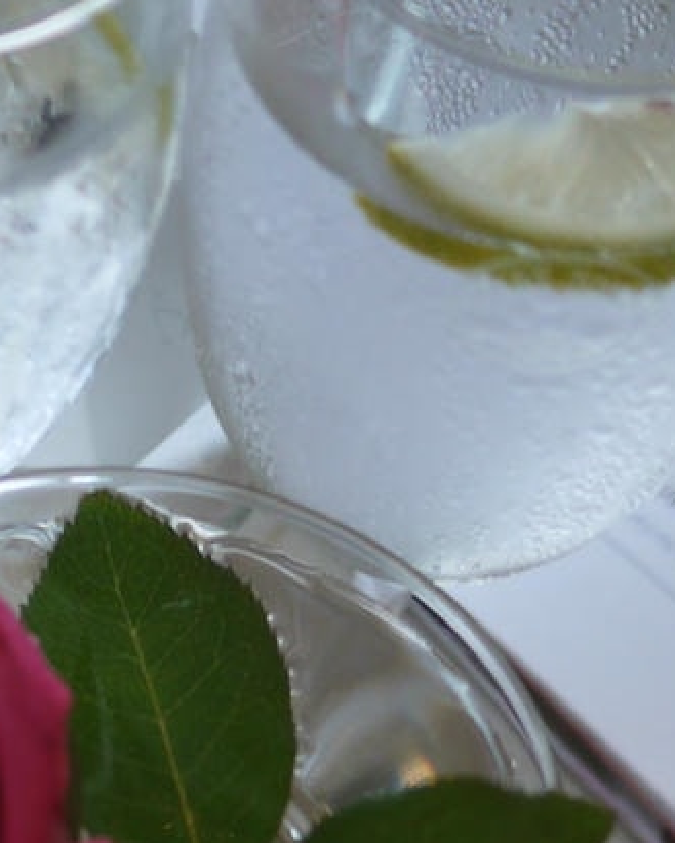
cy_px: 1542
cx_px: -297
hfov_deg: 9.9
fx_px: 3794
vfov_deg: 11.7
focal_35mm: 152
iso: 160
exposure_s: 1/125
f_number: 1.7
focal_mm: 20
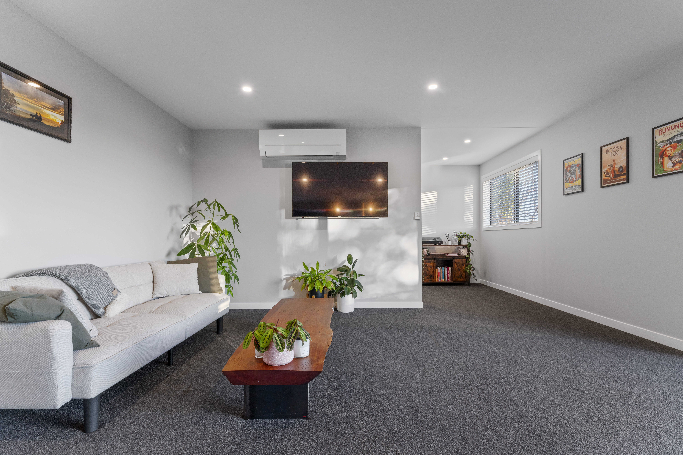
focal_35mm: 16
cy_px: 228
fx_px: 307
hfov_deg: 96.0
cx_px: 342
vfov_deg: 73.1
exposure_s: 1/15
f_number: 9
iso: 640
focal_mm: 16.2
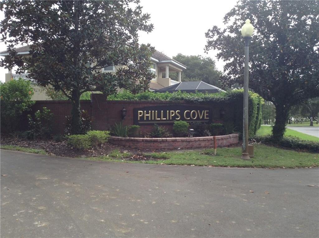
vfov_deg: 42.8
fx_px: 304
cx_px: 160
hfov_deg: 55.4
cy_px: 119
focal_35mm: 33
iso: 25
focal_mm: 3.3
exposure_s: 1/417
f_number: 2.4
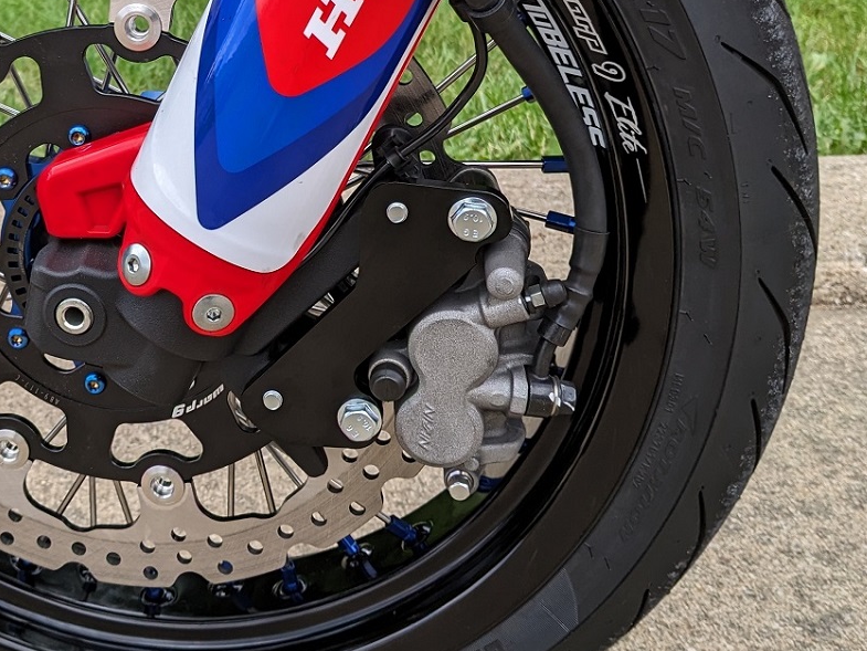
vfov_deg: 26.0
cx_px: 156
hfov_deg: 33.8
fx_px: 1378
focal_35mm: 55
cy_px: 119
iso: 53
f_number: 1.73
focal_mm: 4.38
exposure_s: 1/1017
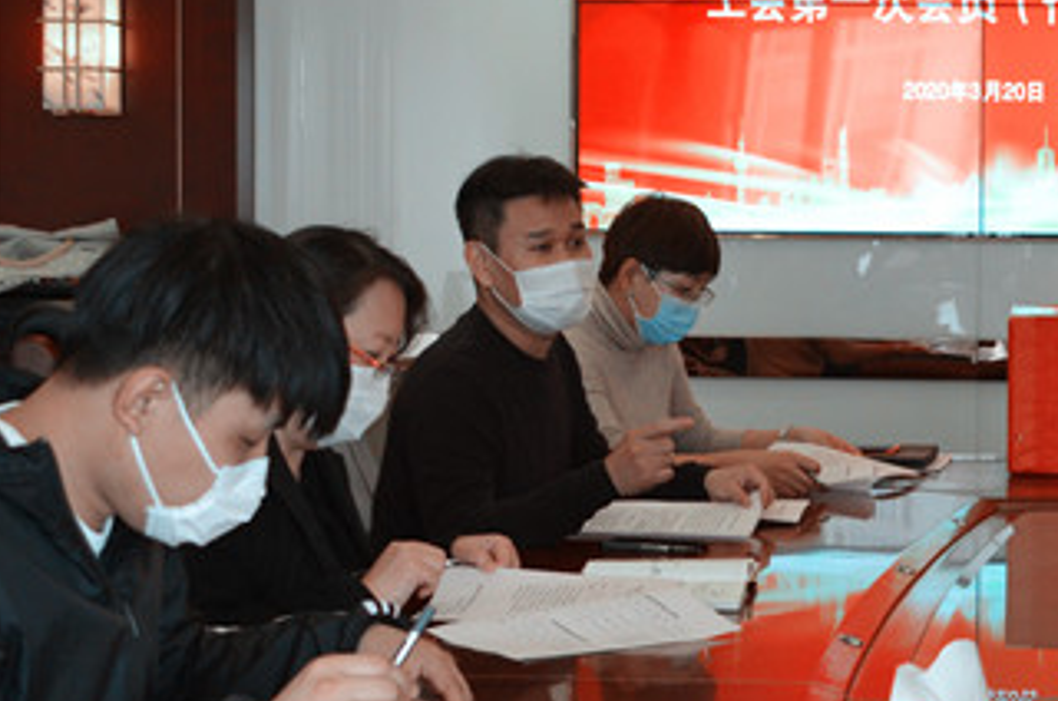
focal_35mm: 90
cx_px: 1032
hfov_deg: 21.9
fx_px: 2640
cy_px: 379
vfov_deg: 15.1
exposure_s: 1/60
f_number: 4
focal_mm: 24
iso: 560
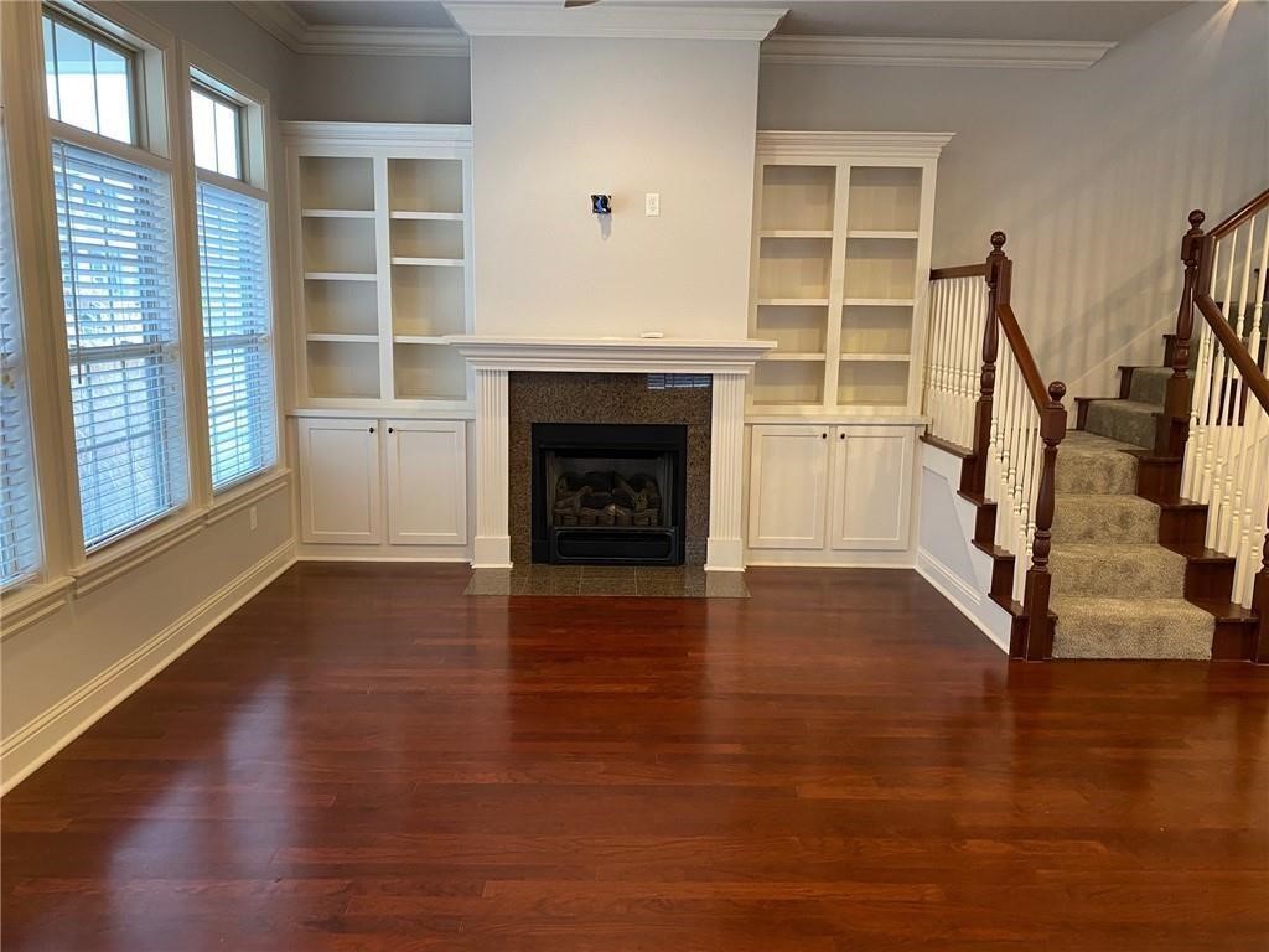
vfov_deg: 53.1
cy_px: 476
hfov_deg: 67.3
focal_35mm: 26
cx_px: 634
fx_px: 953
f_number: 1.8
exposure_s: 1/60
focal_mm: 4.25
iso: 320
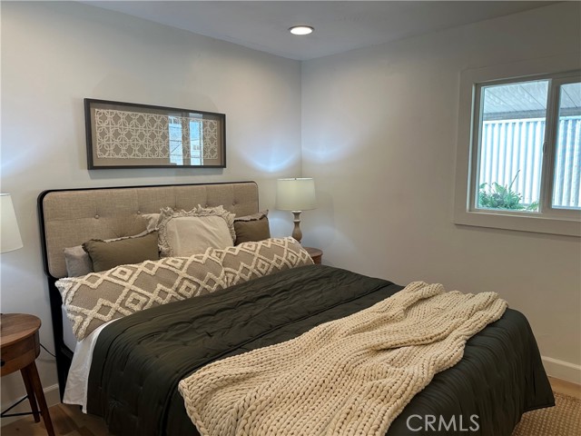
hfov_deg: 71.6
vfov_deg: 56.8
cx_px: 290
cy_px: 218
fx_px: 403
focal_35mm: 24
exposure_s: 1/120
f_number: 1.78
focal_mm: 6.86
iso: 64
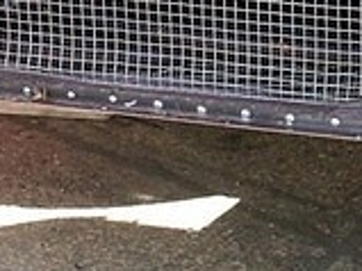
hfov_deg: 7.0
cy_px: -109
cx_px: 330
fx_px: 2947
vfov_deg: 5.2
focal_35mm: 282
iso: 100
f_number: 4.5
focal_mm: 14.52
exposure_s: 1/60
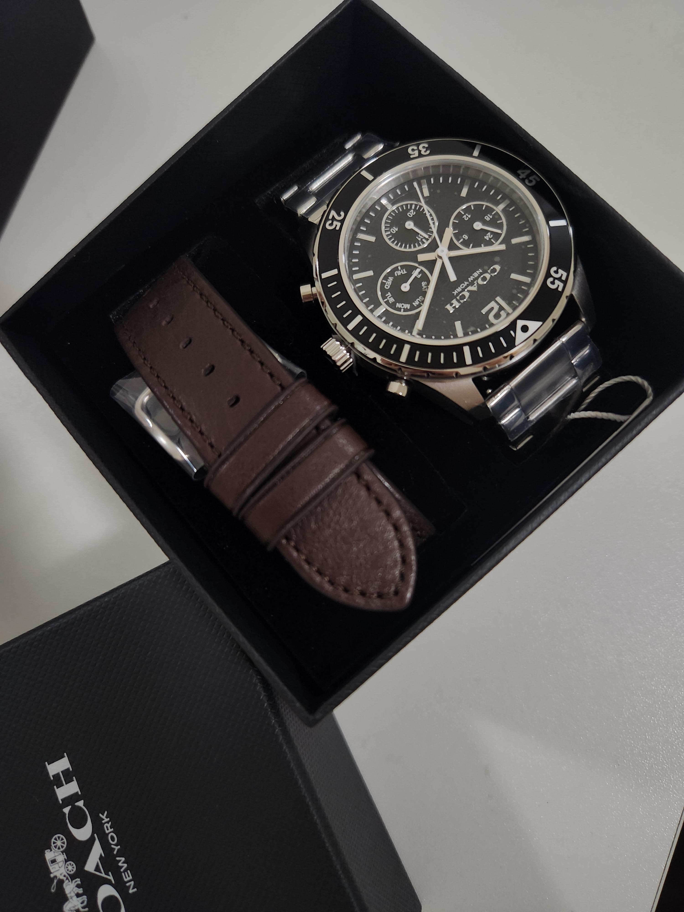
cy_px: 456
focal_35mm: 23
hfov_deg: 58.9
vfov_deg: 73.9
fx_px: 606
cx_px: 342
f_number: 1.8
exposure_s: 1/120
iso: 320
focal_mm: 5.4
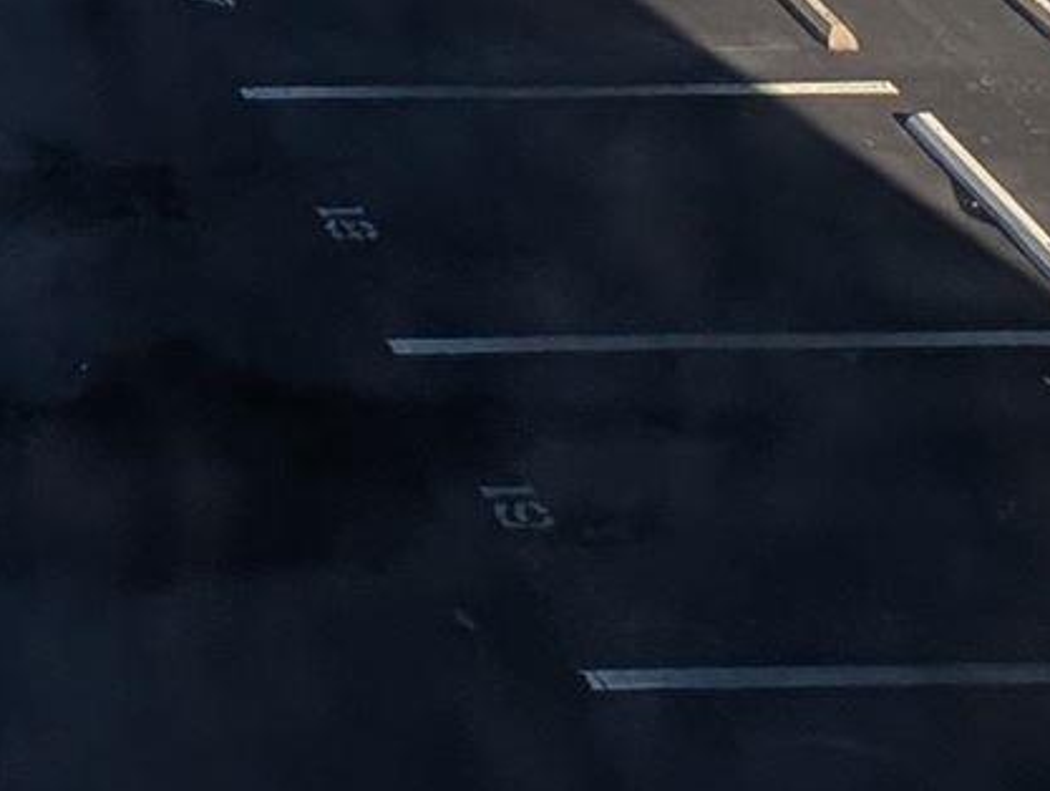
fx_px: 2673
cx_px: -750
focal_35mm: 88
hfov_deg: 18.3
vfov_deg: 11.2
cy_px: -1537
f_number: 1.95
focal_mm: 2.23
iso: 38
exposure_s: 1/1692
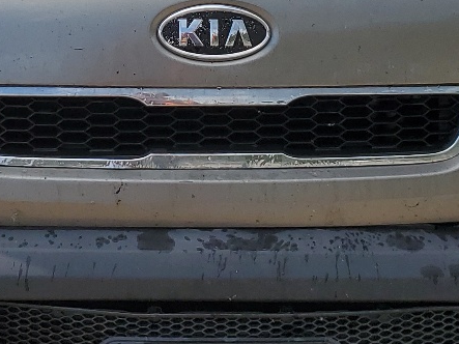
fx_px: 1246
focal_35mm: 94
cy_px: 19
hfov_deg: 20.8
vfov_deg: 15.5
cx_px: 171
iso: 50
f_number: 1.5
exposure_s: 1/3333
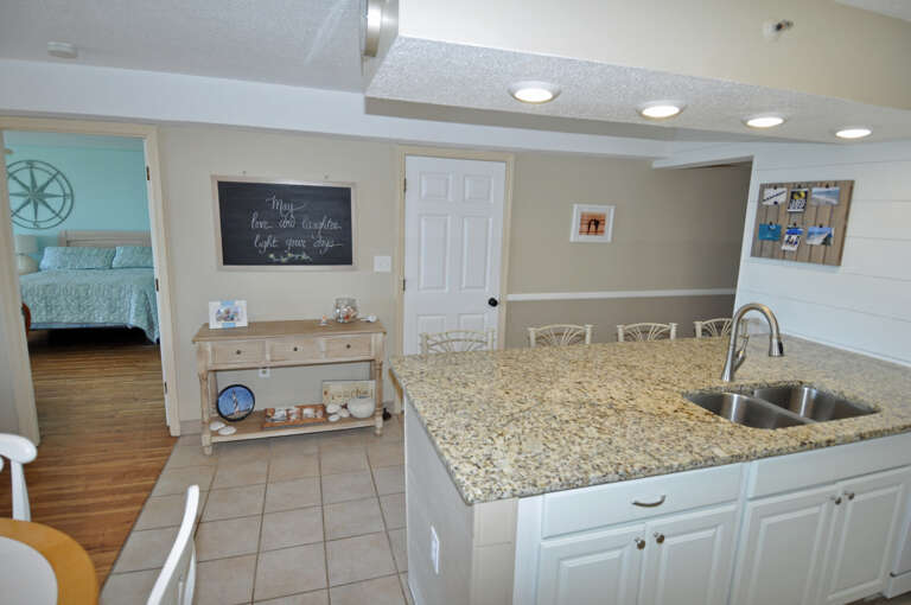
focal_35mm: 18
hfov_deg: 90.1
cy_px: 302
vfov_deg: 67.2
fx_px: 455
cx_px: 456
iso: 400
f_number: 5
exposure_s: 1/100
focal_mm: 12
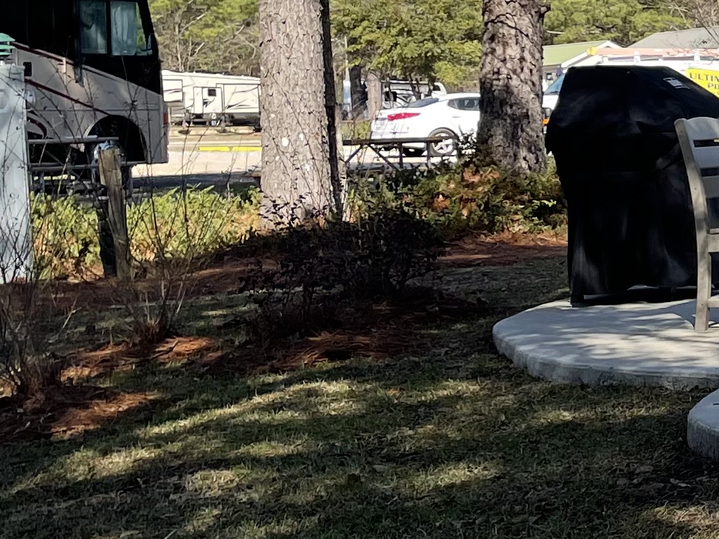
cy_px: 201
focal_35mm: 102
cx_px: 1264
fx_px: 2119
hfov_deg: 16.4
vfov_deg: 14.5
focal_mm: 4.2
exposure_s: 1/1770
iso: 32
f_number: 1.6
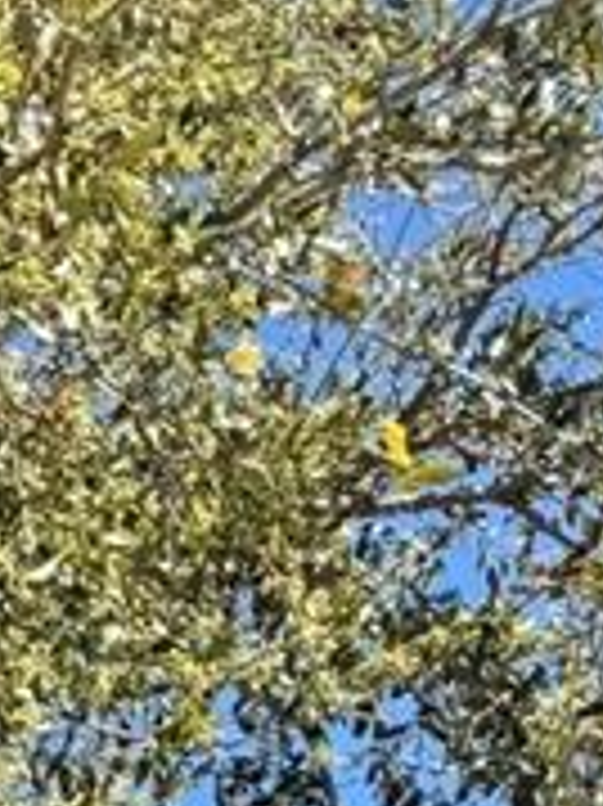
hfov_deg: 7.8
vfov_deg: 9.9
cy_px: 2260
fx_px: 3744
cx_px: -1300
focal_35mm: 161
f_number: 1.78
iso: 80
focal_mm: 6.76
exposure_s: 1/2506
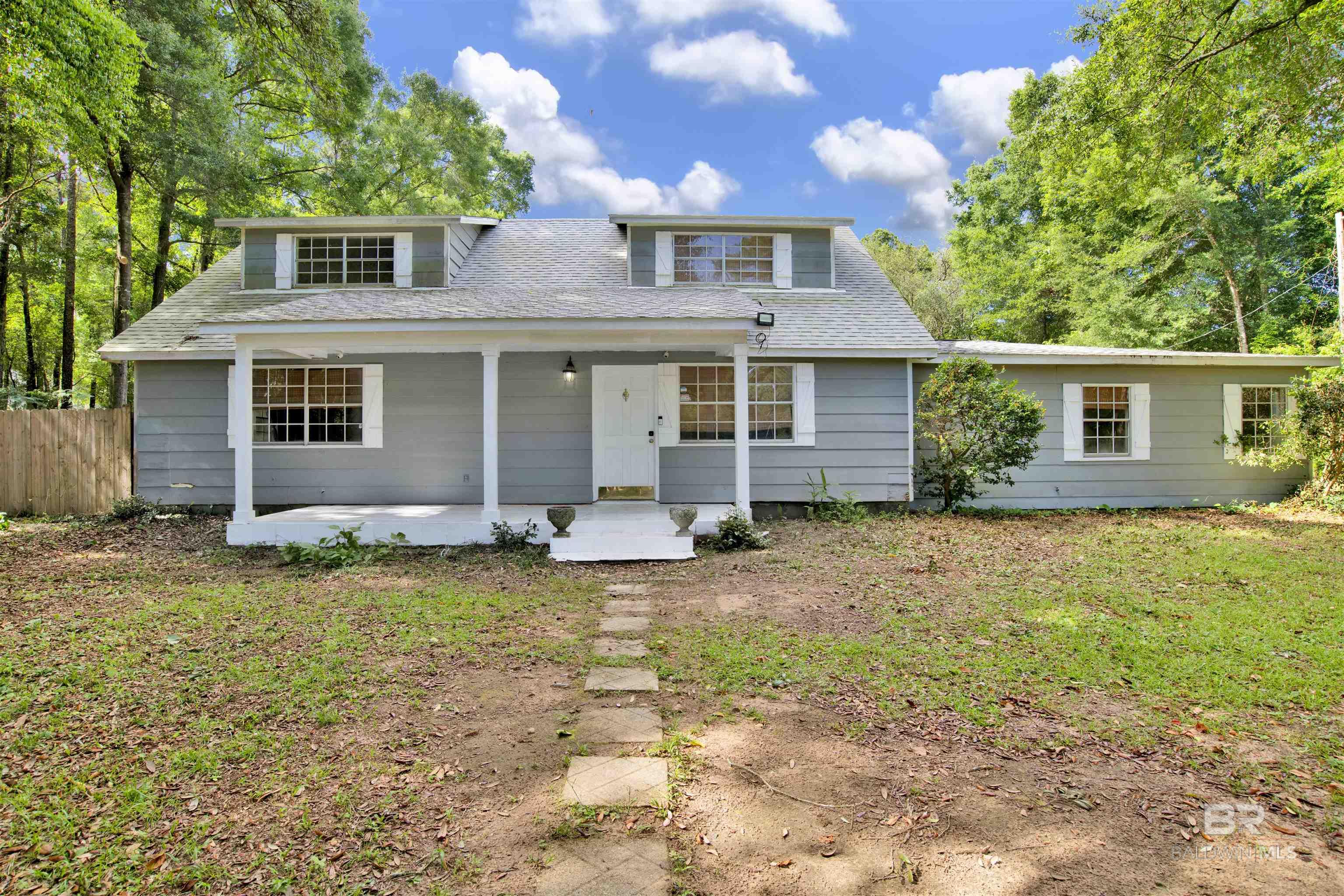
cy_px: 448
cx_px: 672
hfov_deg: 90.0
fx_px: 672
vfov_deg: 67.4
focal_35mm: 18
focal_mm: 18
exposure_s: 1/60
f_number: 11
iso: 200
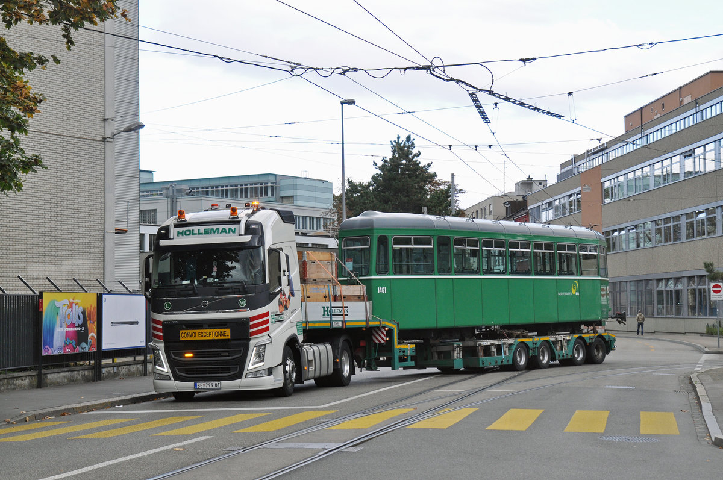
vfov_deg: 19.7
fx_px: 1384
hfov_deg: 29.3
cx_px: 362
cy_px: 240
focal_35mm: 69
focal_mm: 46
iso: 400
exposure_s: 1/800
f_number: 4
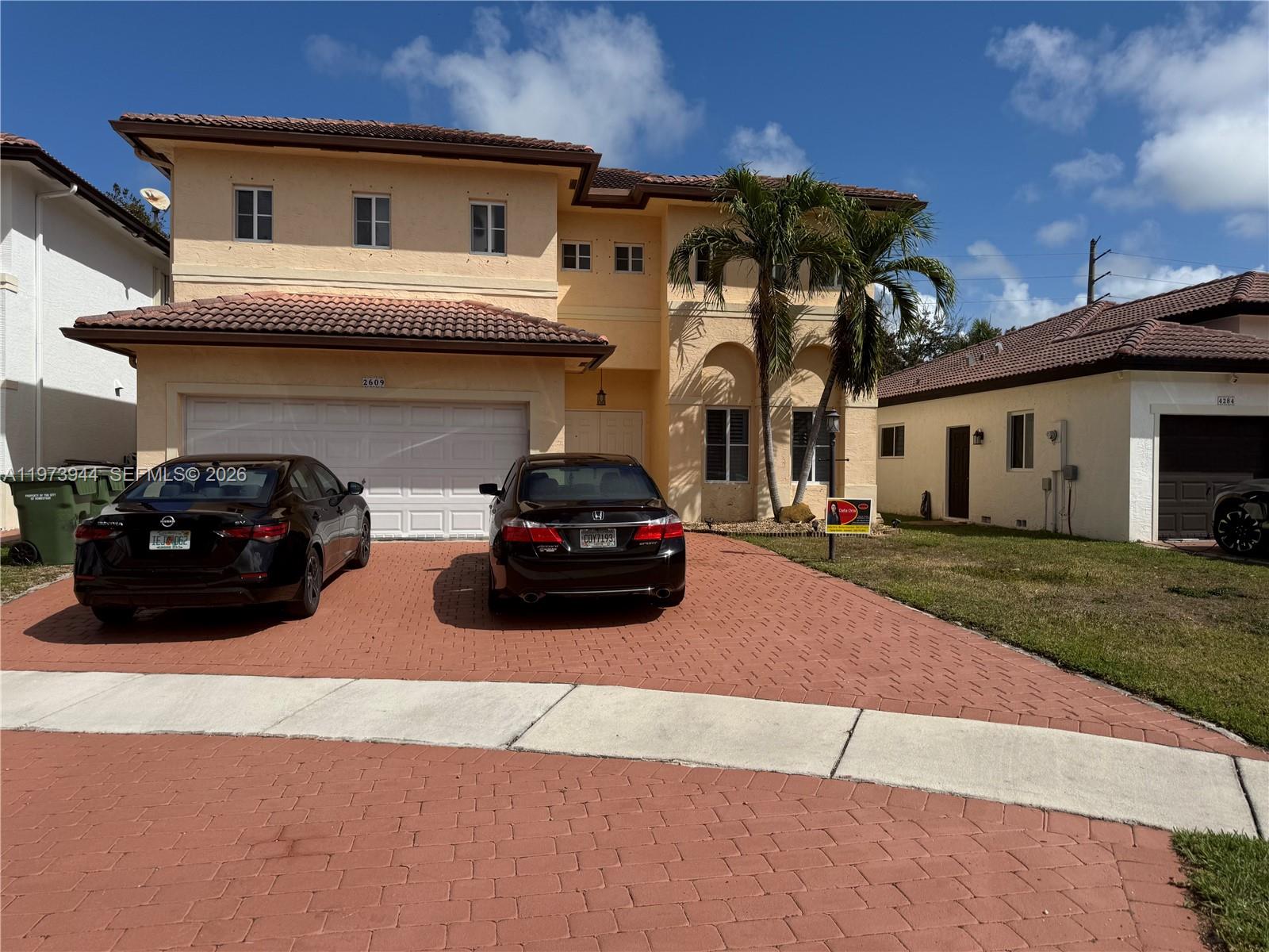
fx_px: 880
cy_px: 476
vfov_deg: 56.8
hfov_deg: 71.6
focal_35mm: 24
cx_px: 634
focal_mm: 6.76
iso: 80
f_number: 1.78
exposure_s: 1/9091
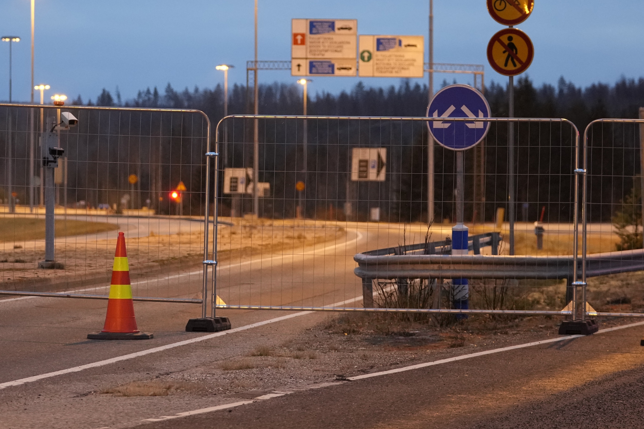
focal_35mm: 179
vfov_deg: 7.7
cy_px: 92
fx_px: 3202
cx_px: 197
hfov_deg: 11.5
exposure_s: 1/40
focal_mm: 93
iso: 3200
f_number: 2.8
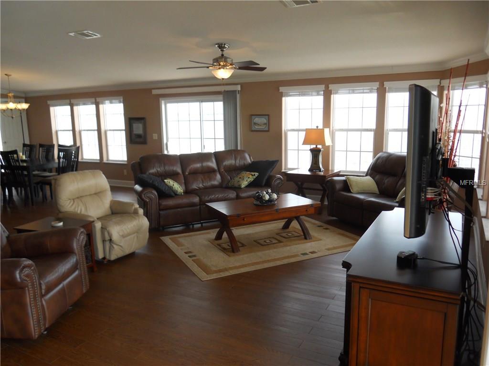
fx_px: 396
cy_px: 183
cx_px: 244
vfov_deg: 49.7
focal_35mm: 28
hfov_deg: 63.4
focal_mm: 5
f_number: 2.7
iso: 160
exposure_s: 1/250
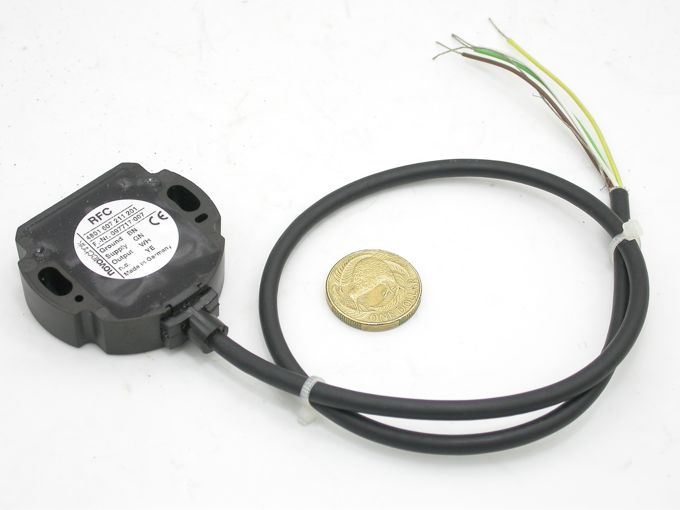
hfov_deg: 19.4
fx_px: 1984
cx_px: 340
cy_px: 255
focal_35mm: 101
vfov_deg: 14.6
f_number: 4
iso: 100
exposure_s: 1/82.9
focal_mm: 20.9
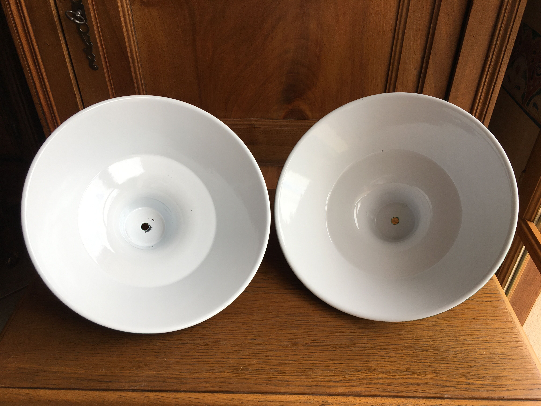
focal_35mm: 29
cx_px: 270
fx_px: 453
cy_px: 203
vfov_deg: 48.2
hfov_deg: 61.7
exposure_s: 1/121
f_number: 2.2
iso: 25
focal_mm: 4.15
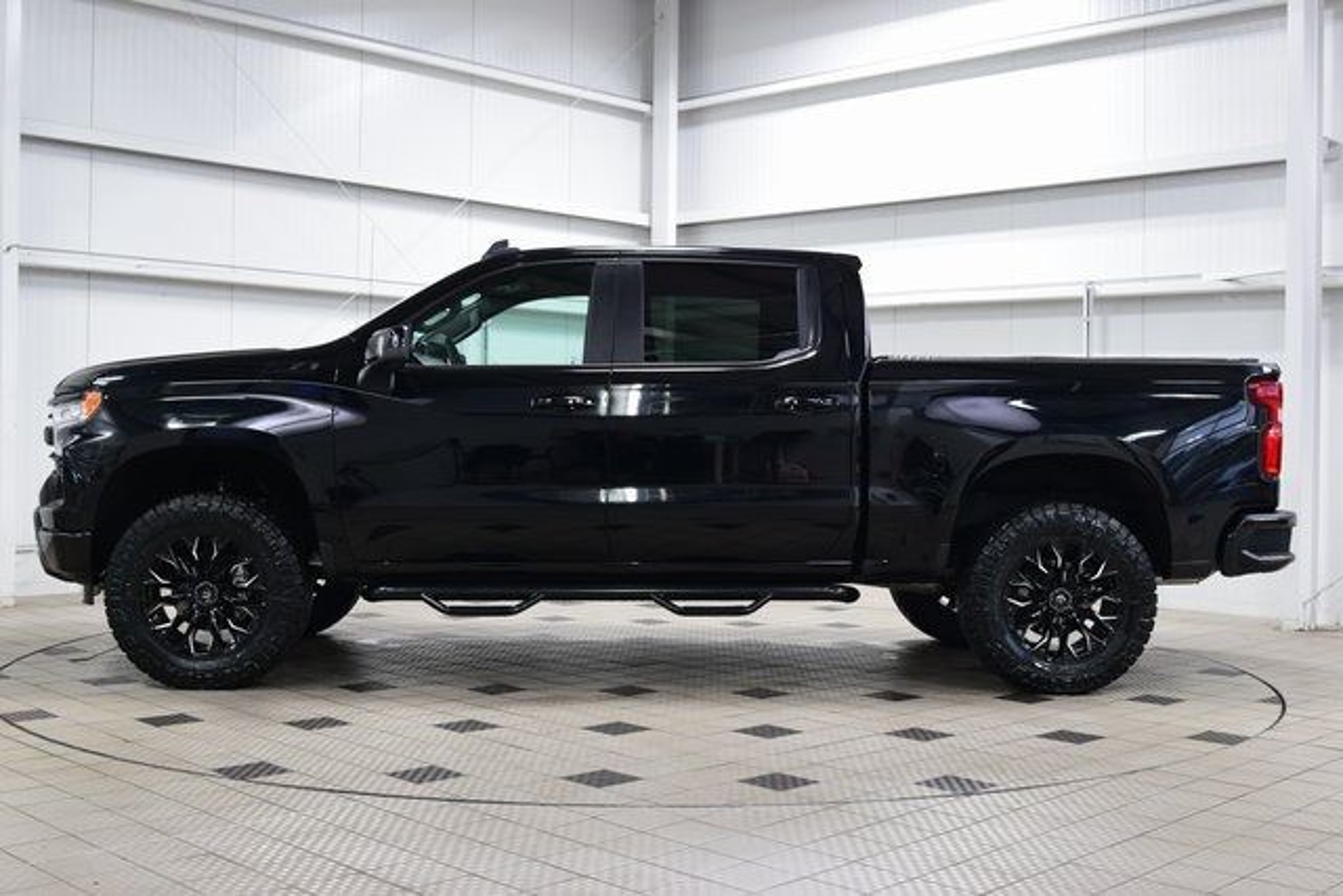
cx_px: 672
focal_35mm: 42
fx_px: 1567
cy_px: 448
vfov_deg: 31.9
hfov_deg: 46.4
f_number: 6.3
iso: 640
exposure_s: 1/15
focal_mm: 28
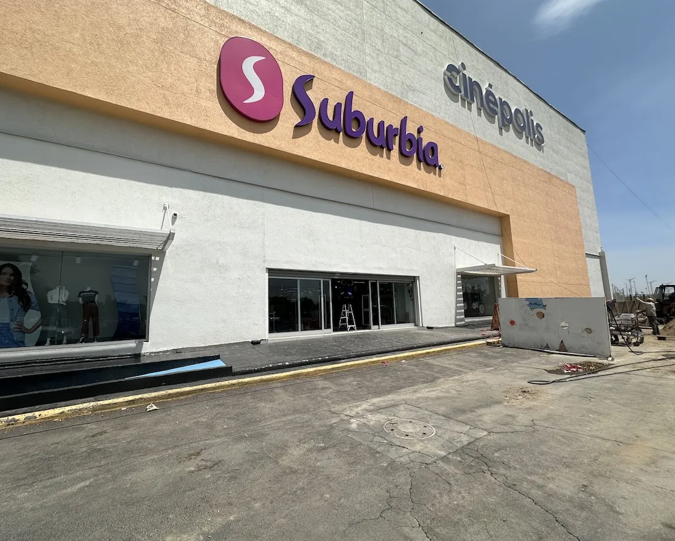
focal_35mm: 15
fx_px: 300
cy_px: 271
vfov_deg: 84.1
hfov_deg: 96.6
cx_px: 310
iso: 50
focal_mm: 2.22
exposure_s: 1/3731
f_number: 2.2
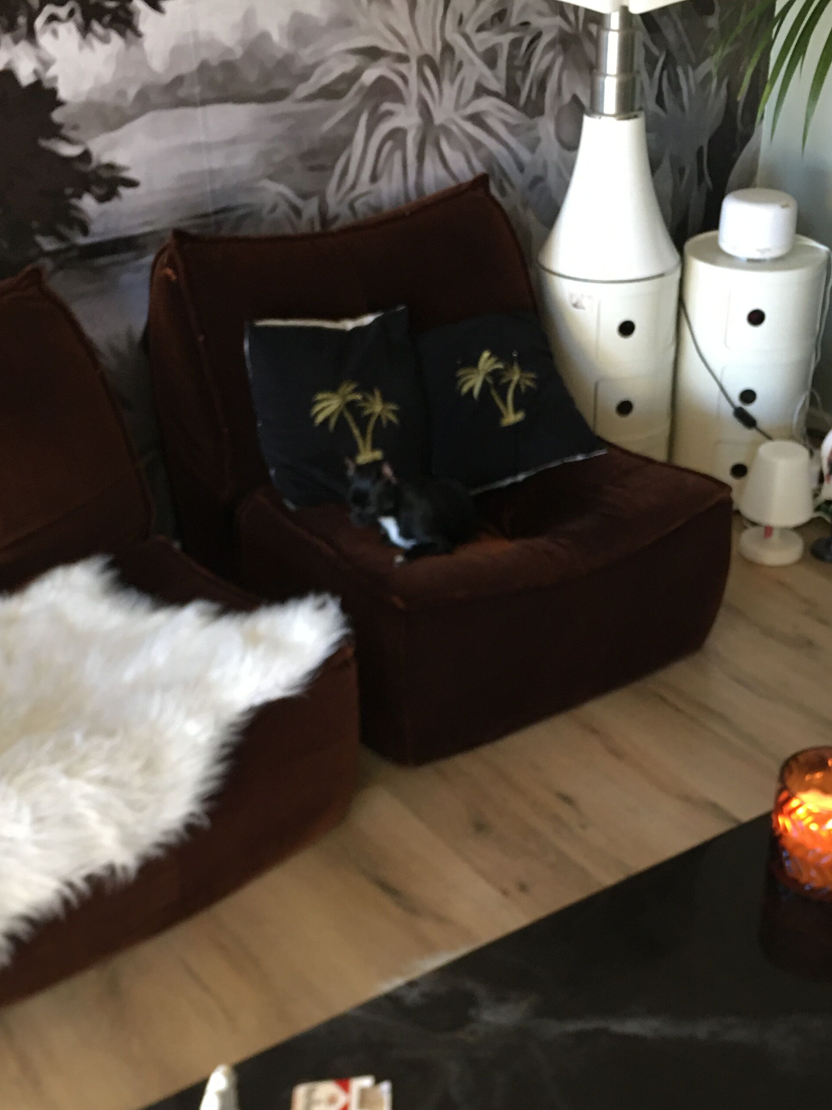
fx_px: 1474
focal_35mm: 46
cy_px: 724
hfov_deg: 31.5
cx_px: 474
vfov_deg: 40.8
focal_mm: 4.15
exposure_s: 1/17
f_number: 2.2
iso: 50
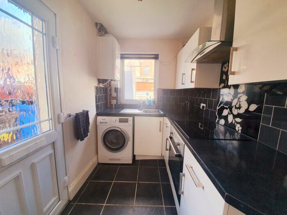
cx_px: 144
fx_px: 108
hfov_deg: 106.2
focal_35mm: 13
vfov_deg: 89.9
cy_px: 108
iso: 50
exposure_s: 1/100
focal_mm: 1.8
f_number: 2.2
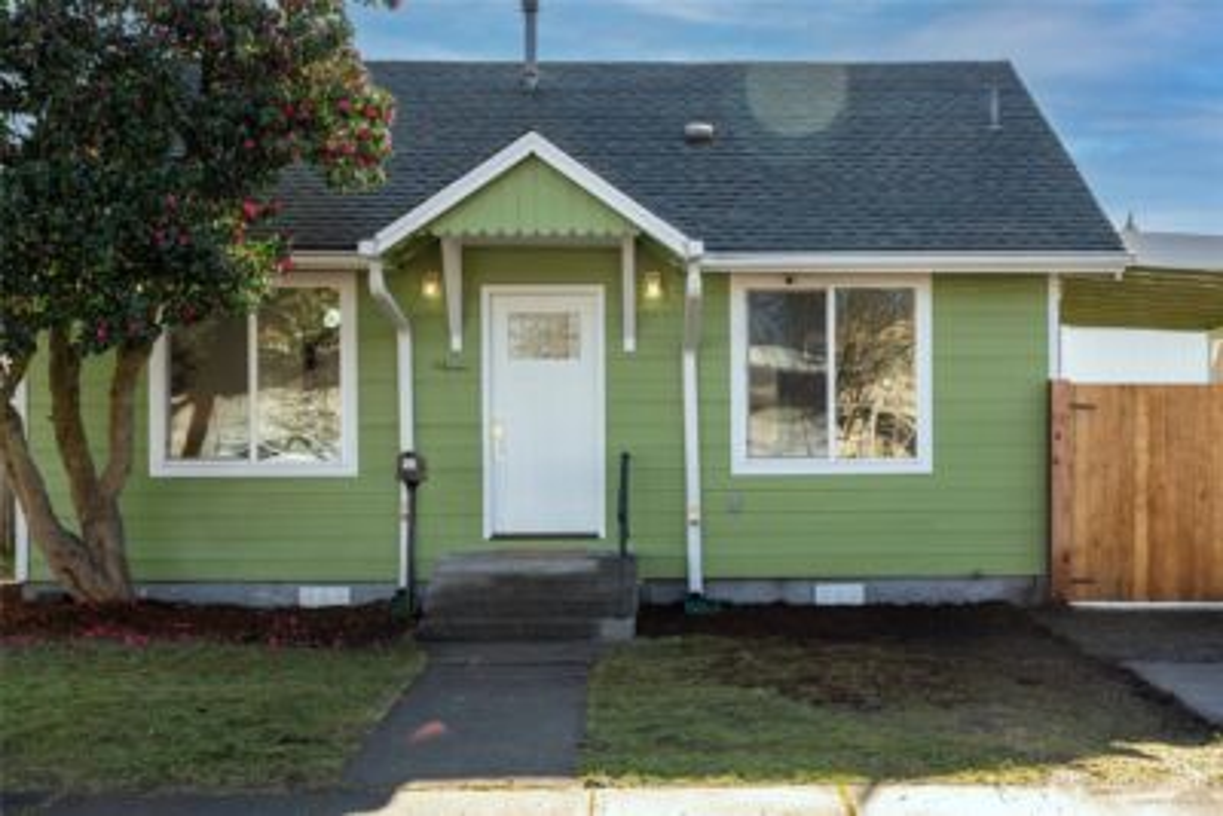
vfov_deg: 29.3
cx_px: 612
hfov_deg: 42.7
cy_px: 408
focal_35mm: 46
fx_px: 1563
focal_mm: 46
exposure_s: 1/160
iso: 100
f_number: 6.3
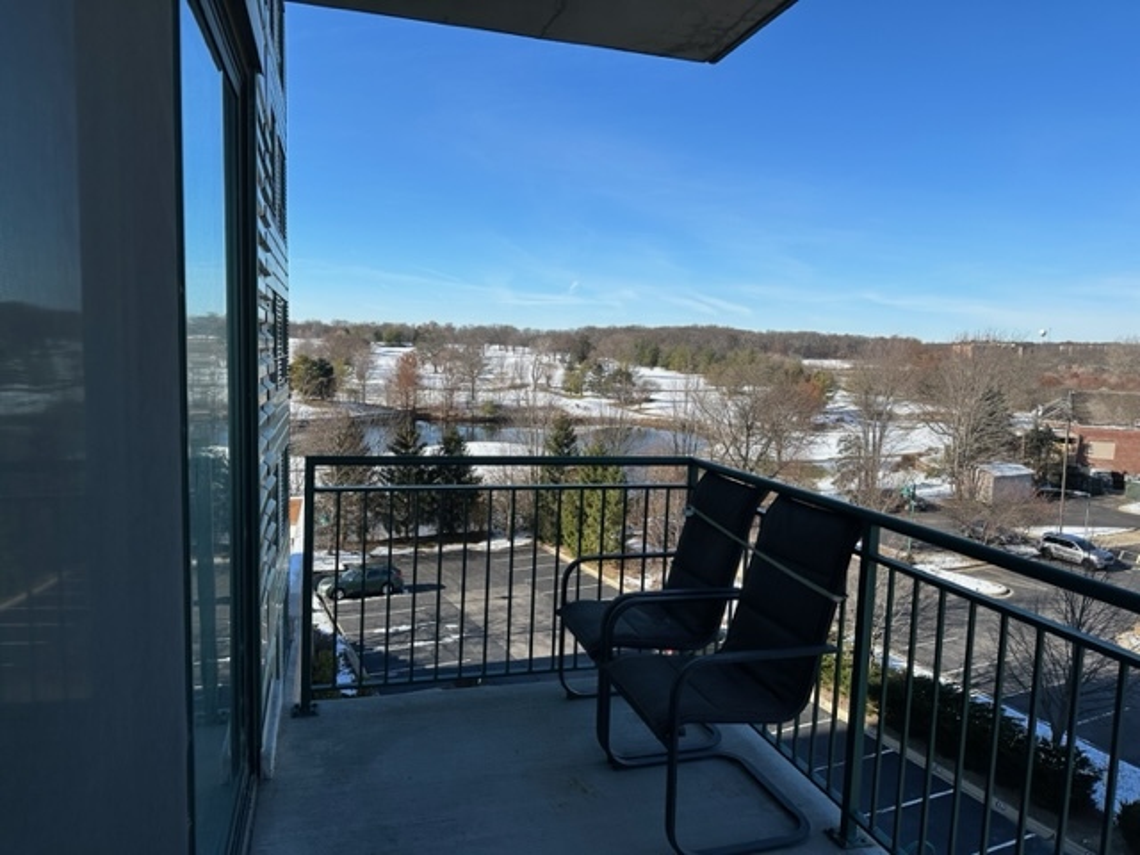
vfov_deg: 56.8
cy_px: 428
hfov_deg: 71.6
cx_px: 570
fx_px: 790
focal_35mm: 24
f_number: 1.78
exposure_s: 1/5000
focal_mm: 6.86
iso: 80
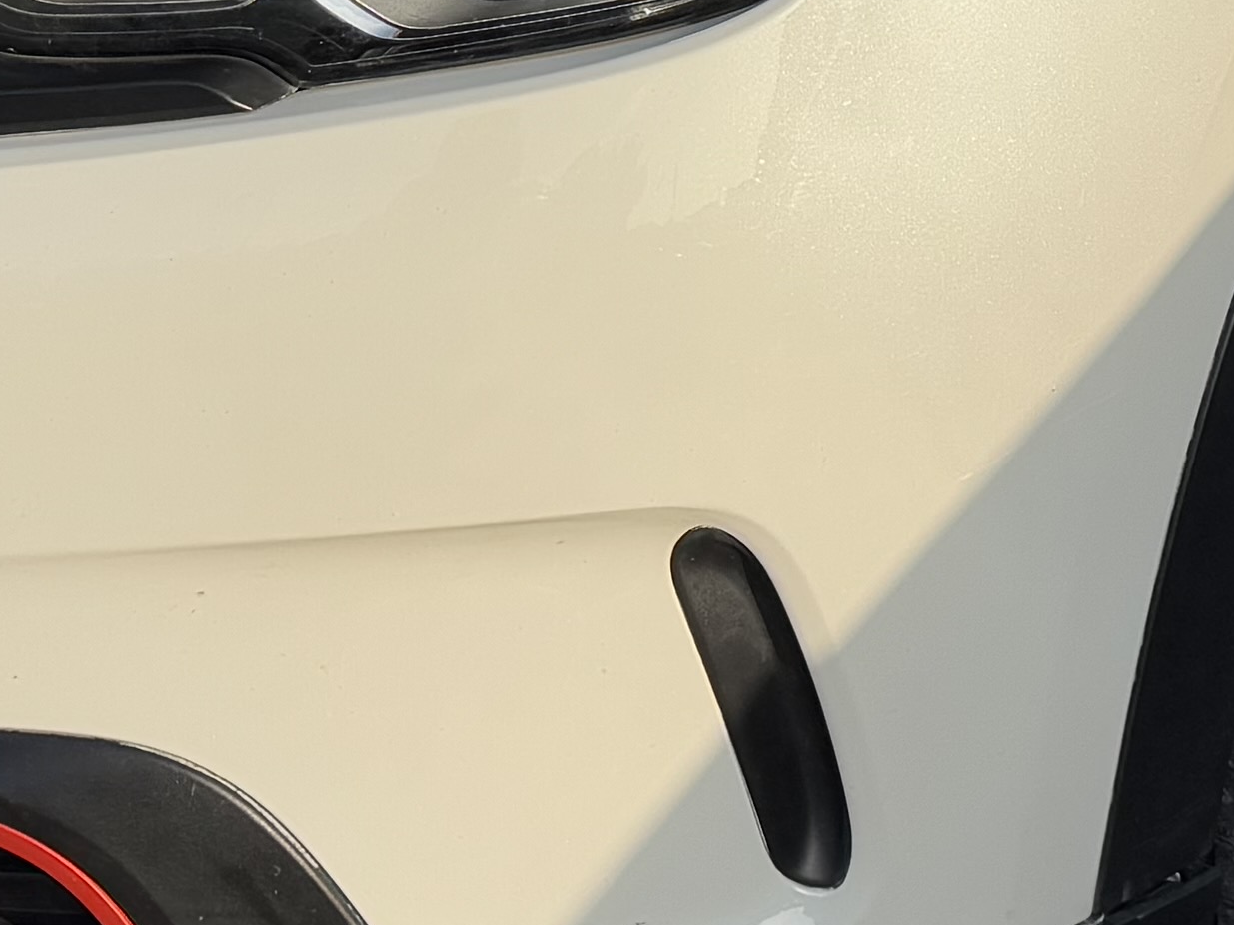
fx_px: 3957
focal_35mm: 111
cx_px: 592
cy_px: -413
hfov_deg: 17.7
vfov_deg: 12.7
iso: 80
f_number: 1.78
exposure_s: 1/3802
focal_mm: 6.76
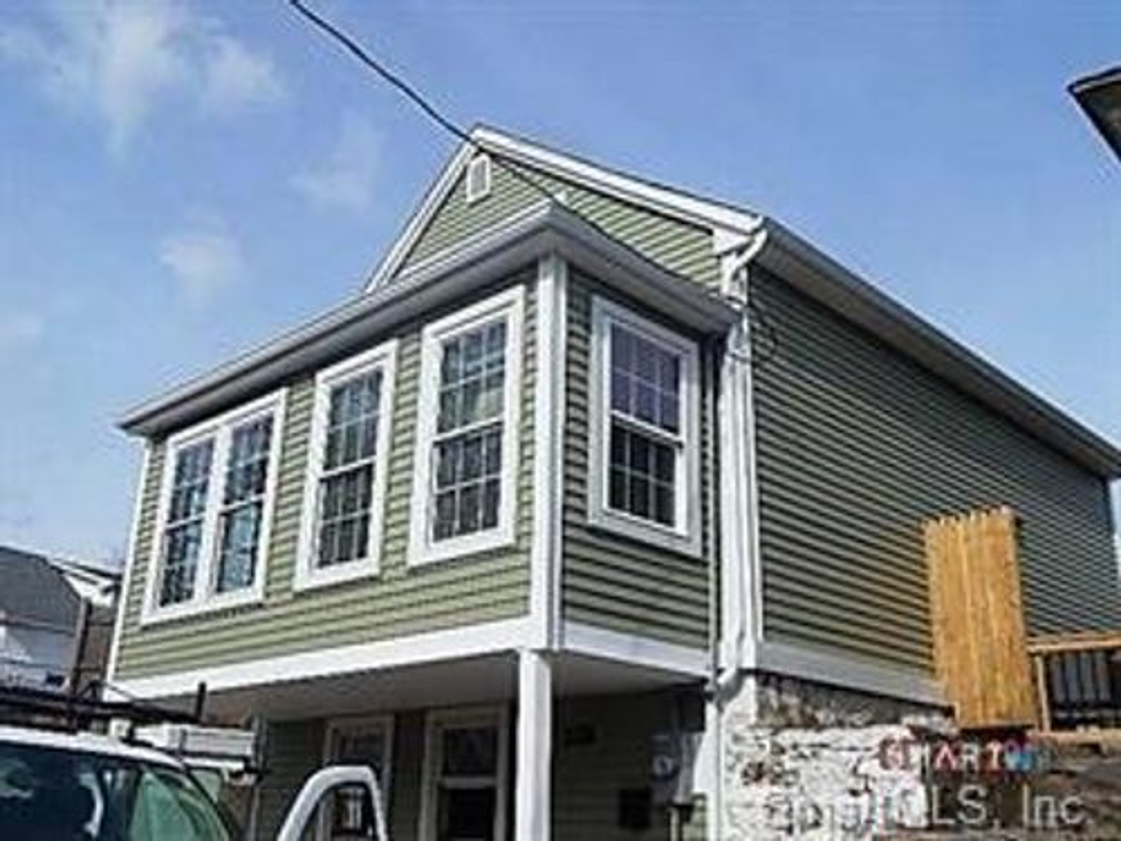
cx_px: 560
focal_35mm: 35
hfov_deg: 52.6
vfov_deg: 40.7
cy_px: 420
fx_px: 1133
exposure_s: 1/800
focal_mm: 6.1
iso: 125
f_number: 6.7
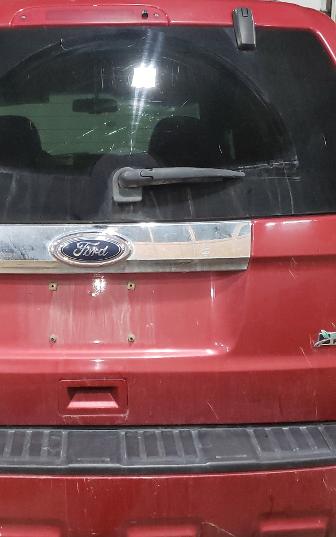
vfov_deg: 42.6
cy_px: 282
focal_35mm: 47
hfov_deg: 27.2
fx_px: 689
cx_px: 99
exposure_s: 1/40
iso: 307
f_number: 1.5
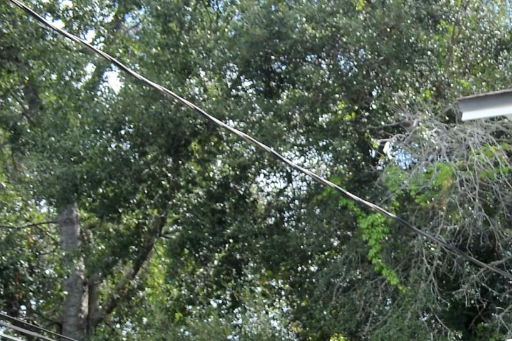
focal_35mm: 99
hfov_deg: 17.9
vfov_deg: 12.9
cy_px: 552
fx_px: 1408
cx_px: 821
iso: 100
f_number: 6.3
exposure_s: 1/160
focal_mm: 18
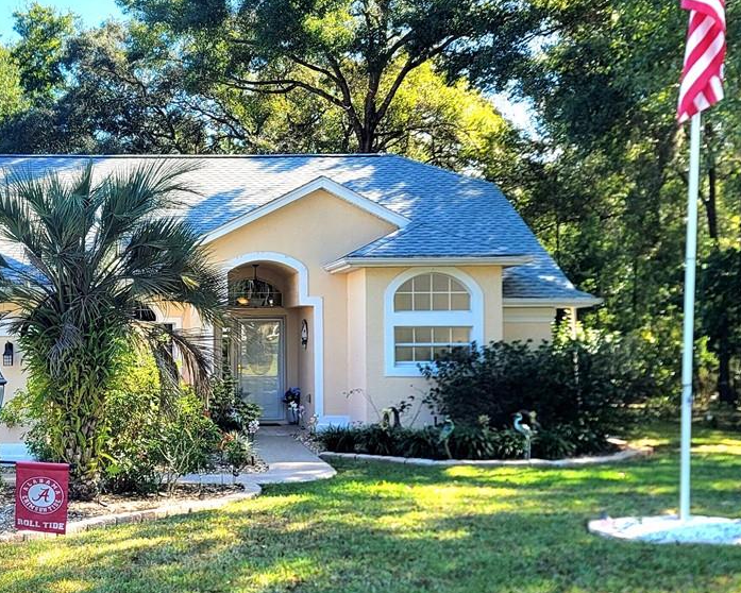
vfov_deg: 27.1
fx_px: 1228
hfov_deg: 32.3
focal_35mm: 56
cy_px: 293
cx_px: 115
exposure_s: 1/370
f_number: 1.8
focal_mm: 7
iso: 20
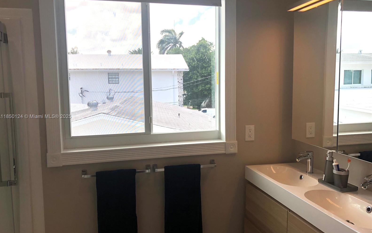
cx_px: 184
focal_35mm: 30
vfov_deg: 41.8
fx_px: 304
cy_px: 117
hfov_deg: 62.9
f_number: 1.8
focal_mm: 4
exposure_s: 1/358
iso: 20
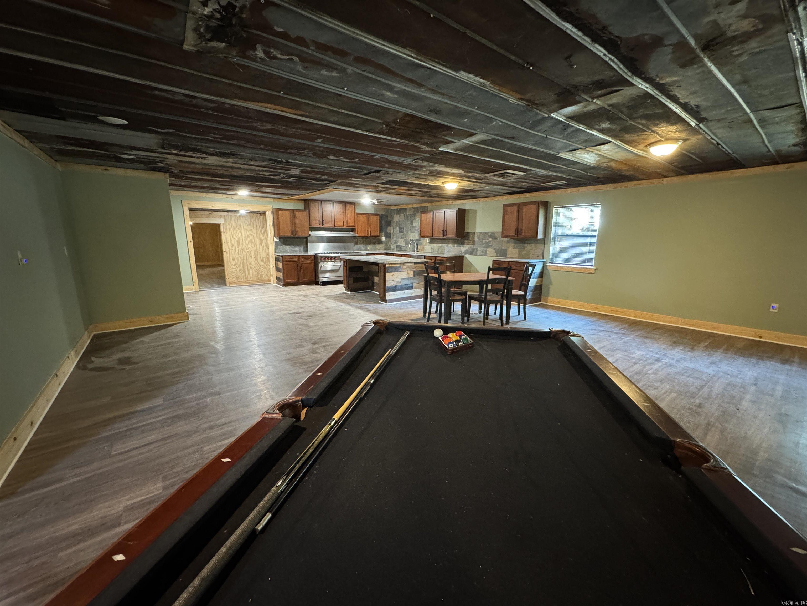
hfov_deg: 102.1
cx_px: 404
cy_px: 303
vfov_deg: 85.7
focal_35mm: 14
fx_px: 326
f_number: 2.2
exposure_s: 1/40
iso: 1000
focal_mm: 2.22
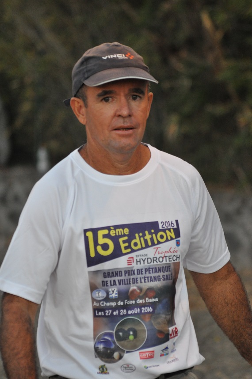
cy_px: 190
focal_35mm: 225
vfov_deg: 9.2
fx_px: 2368
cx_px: 126
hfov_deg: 6.1
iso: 1600
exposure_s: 1/250
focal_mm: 150
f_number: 4.5
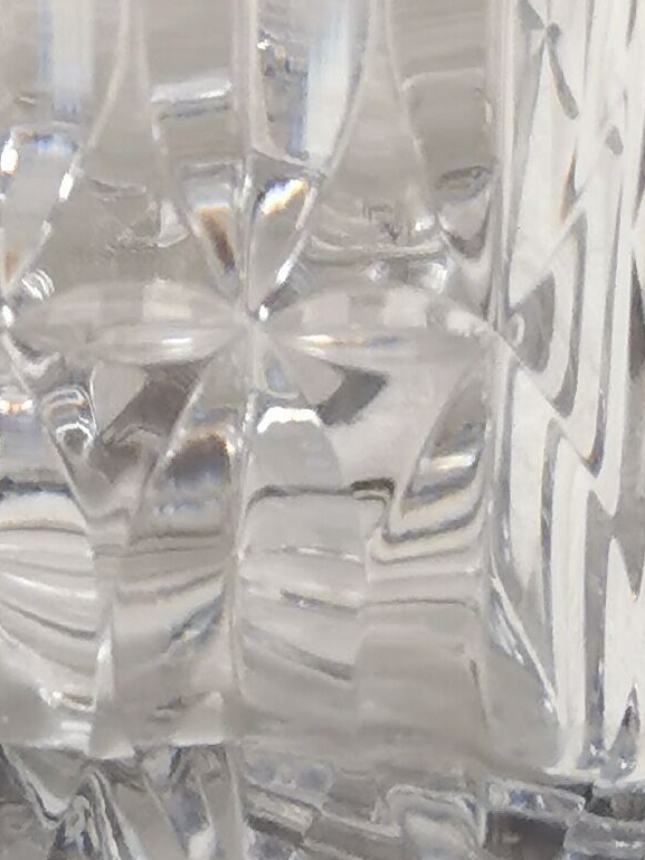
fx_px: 6830
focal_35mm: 275
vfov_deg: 7.0
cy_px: -590
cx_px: -351
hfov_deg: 5.4
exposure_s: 1/100
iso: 100
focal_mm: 5.58
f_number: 1.8
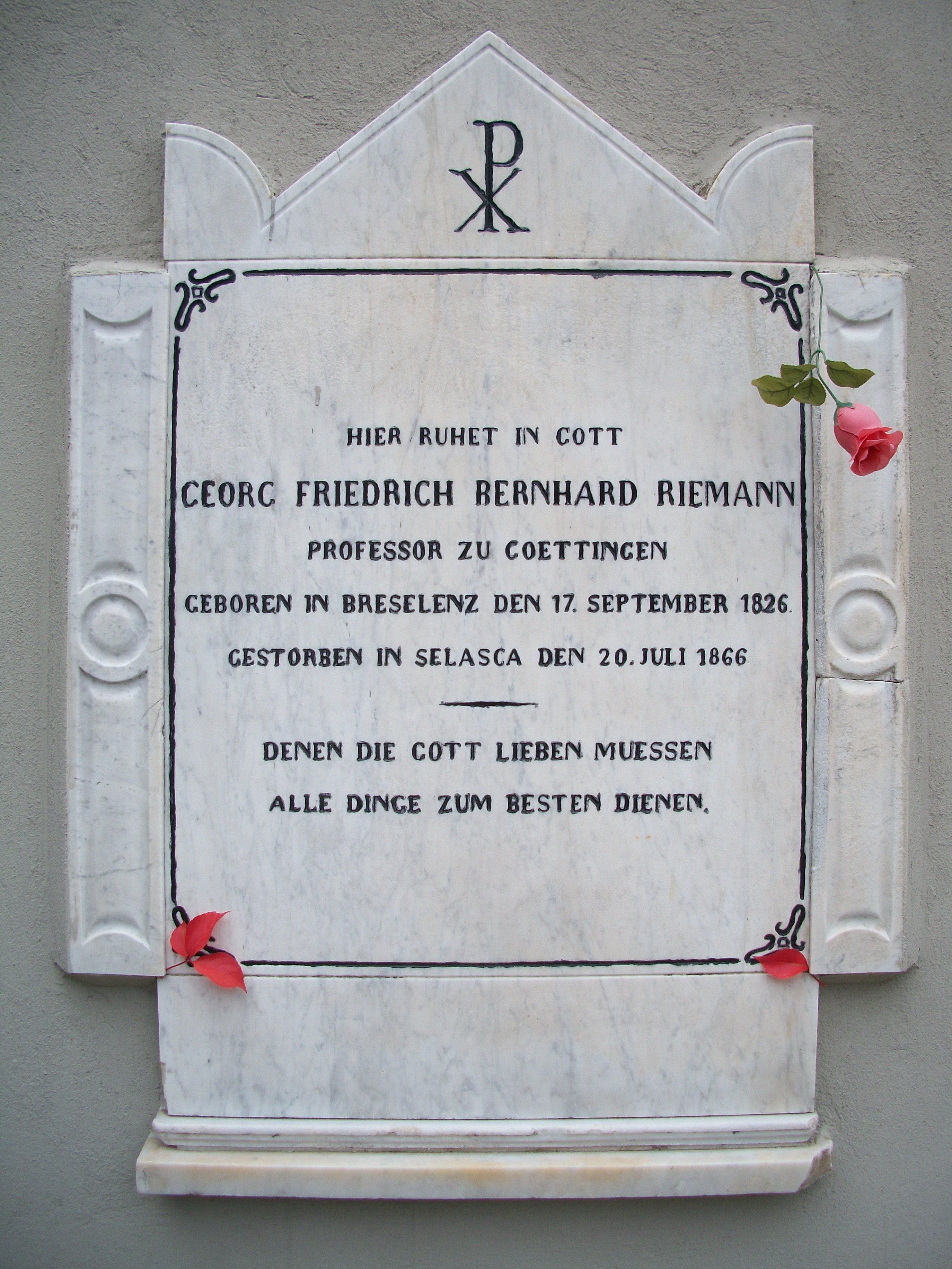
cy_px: 634
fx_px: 1283
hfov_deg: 40.7
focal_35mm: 35
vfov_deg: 52.6
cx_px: 476
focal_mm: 6.3
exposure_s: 1/40
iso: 80
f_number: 3.1
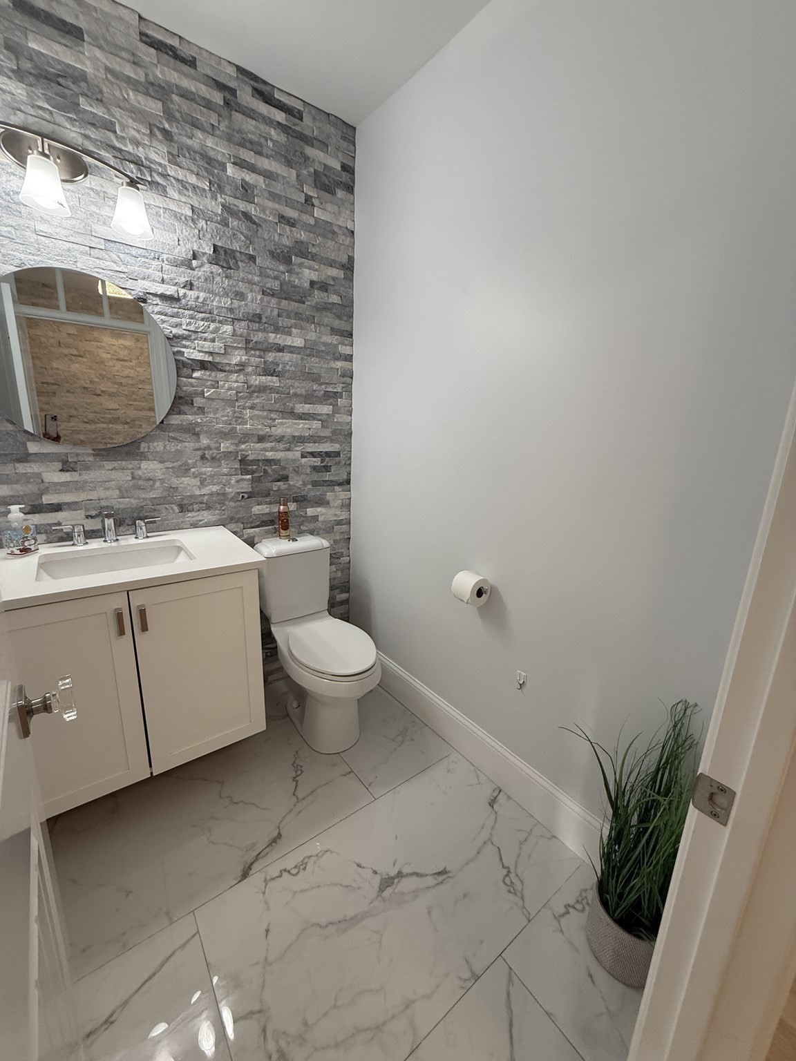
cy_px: 530
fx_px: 429
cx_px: 398
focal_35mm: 14
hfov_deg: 85.7
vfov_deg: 102.1
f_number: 2.2
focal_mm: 2.22
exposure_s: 1/120
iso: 160
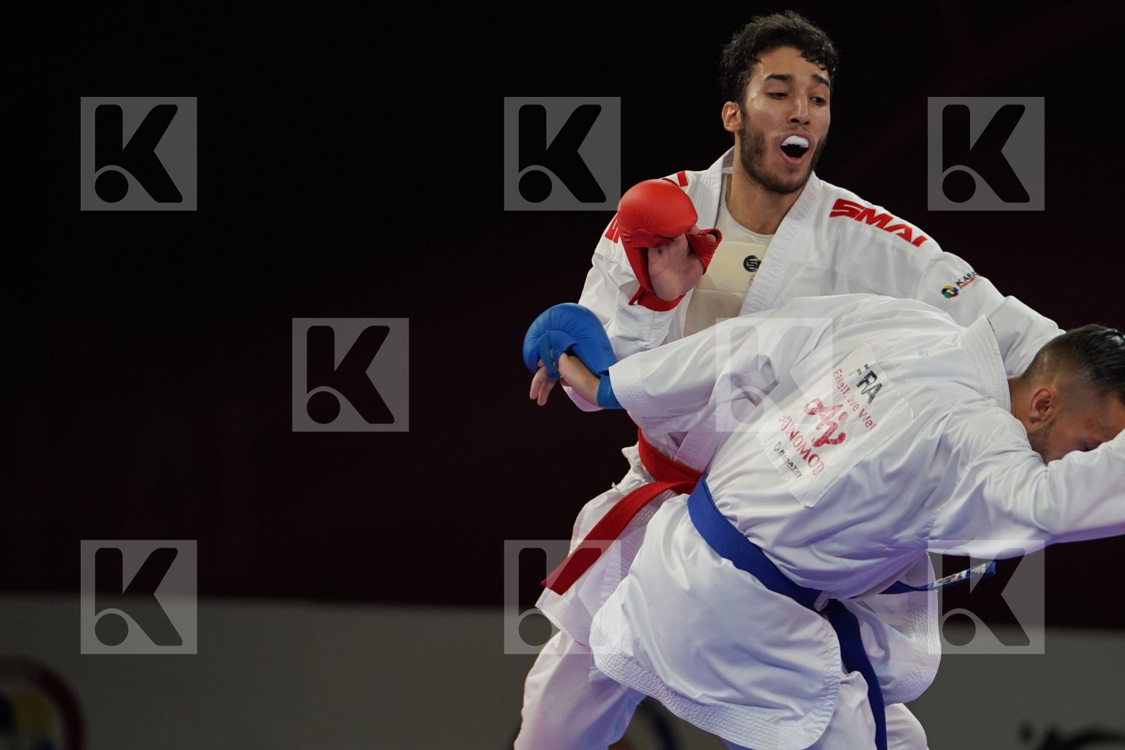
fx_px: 7999
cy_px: 375
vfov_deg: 5.4
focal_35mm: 256
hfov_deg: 8.0
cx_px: 562
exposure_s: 1/1000
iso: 1250
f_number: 2.8
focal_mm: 171
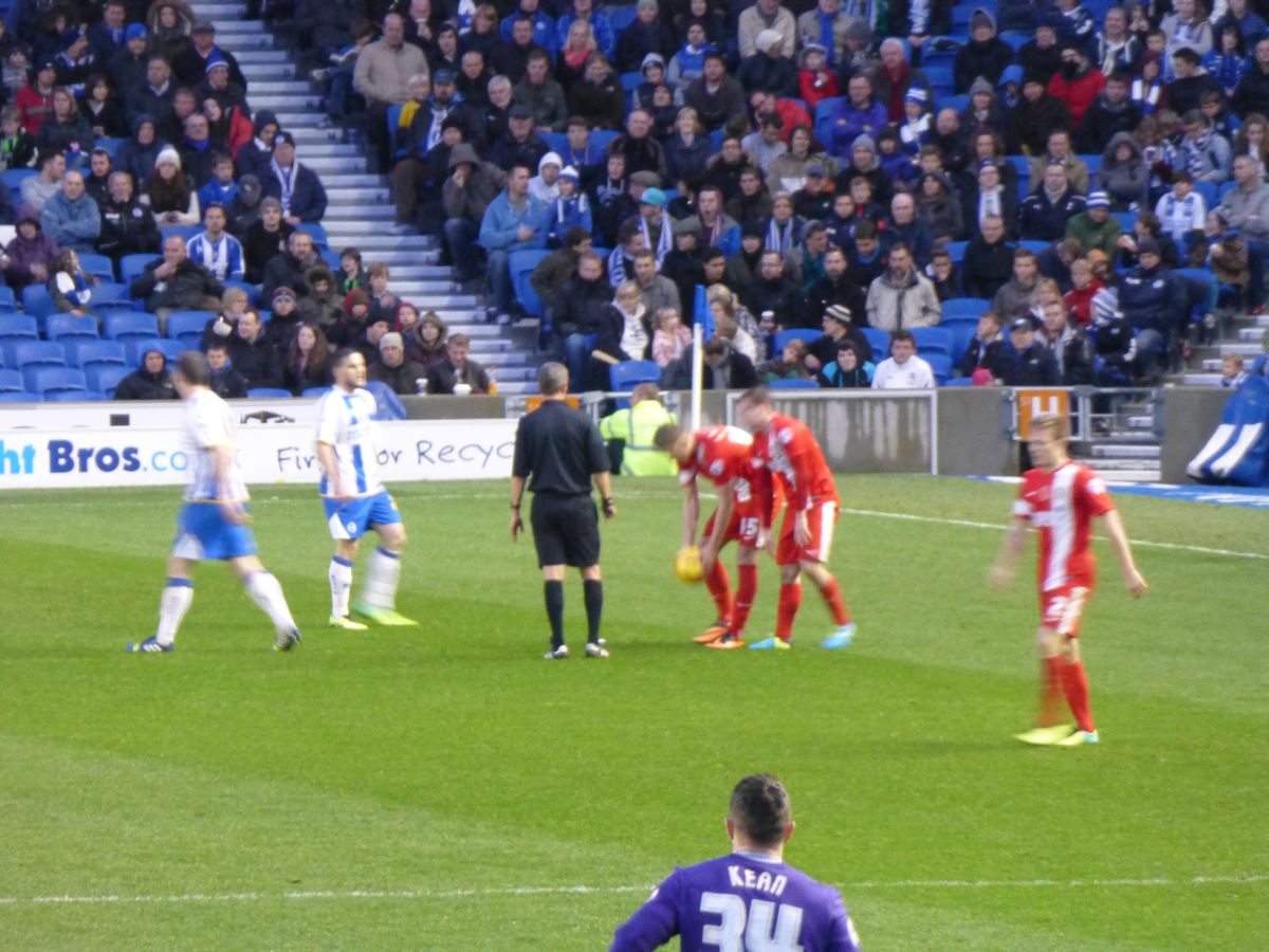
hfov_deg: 4.1
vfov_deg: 3.1
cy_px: 476
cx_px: 634
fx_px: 17596
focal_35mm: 480
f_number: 6.4
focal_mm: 86
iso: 800
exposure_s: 1/20
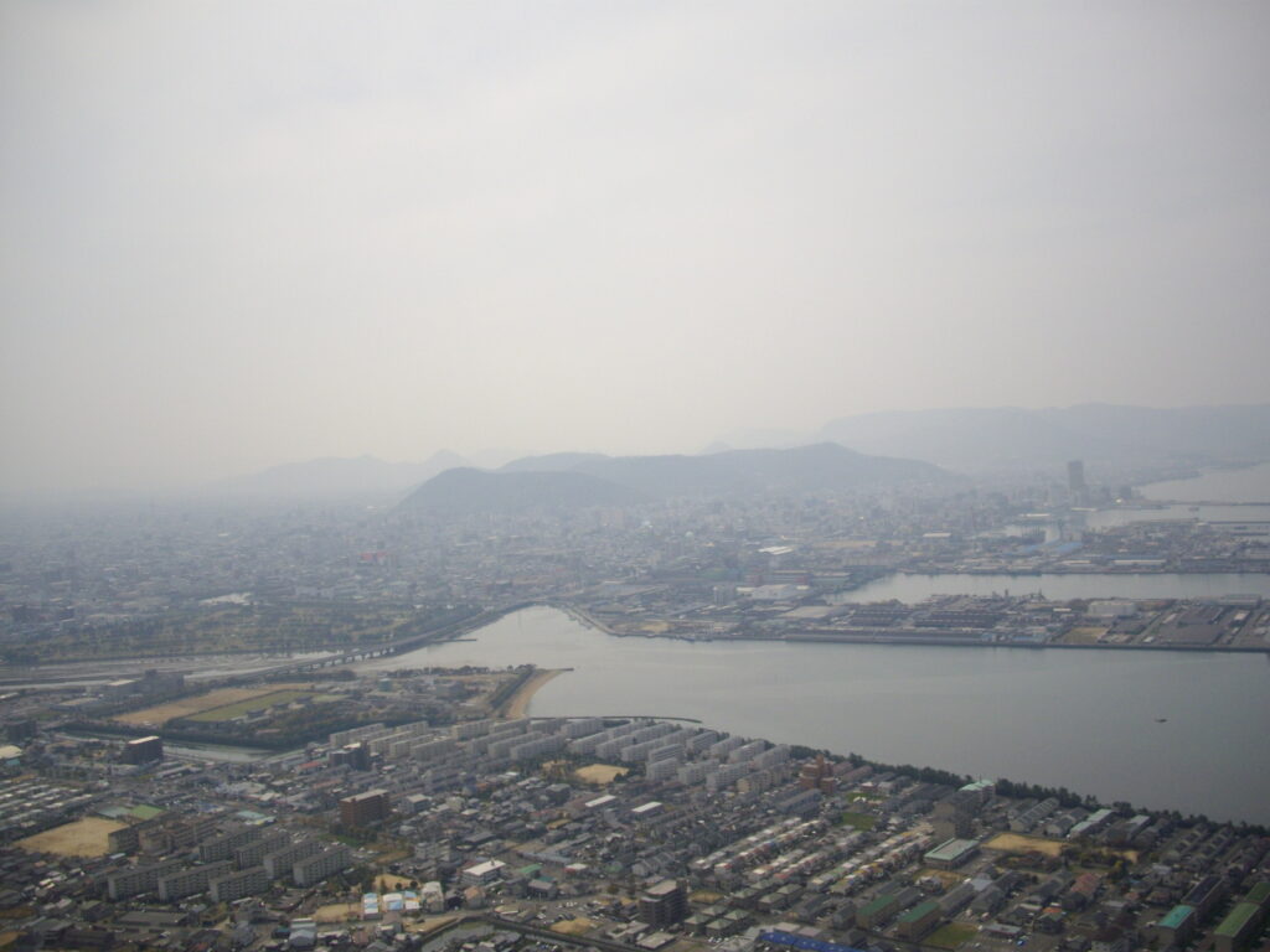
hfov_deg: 50.1
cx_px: 635
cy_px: 476
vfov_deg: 38.7
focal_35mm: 37
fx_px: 1357
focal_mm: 6.2
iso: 100
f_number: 5.6
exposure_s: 1/800
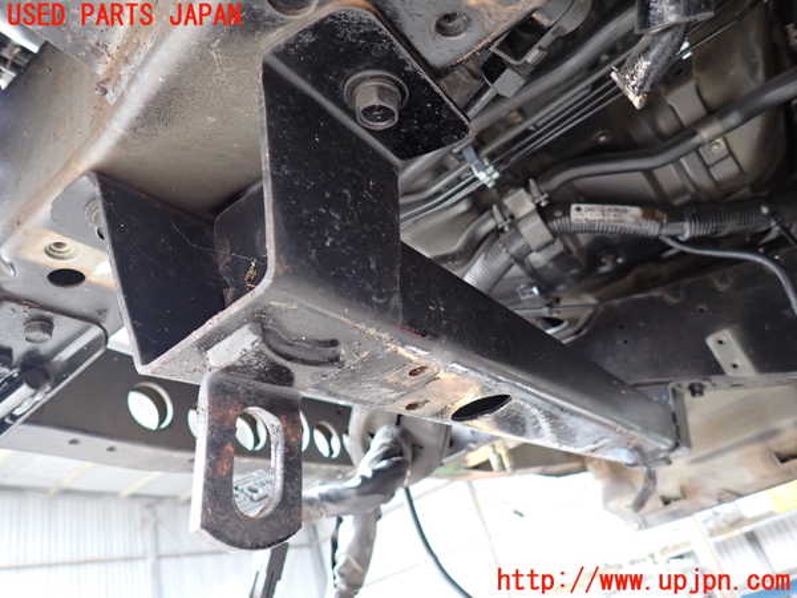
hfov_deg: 69.4
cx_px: 398
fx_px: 576
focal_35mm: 25
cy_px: 299
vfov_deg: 54.9
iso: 250
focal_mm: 4.5
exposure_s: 1/30
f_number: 2
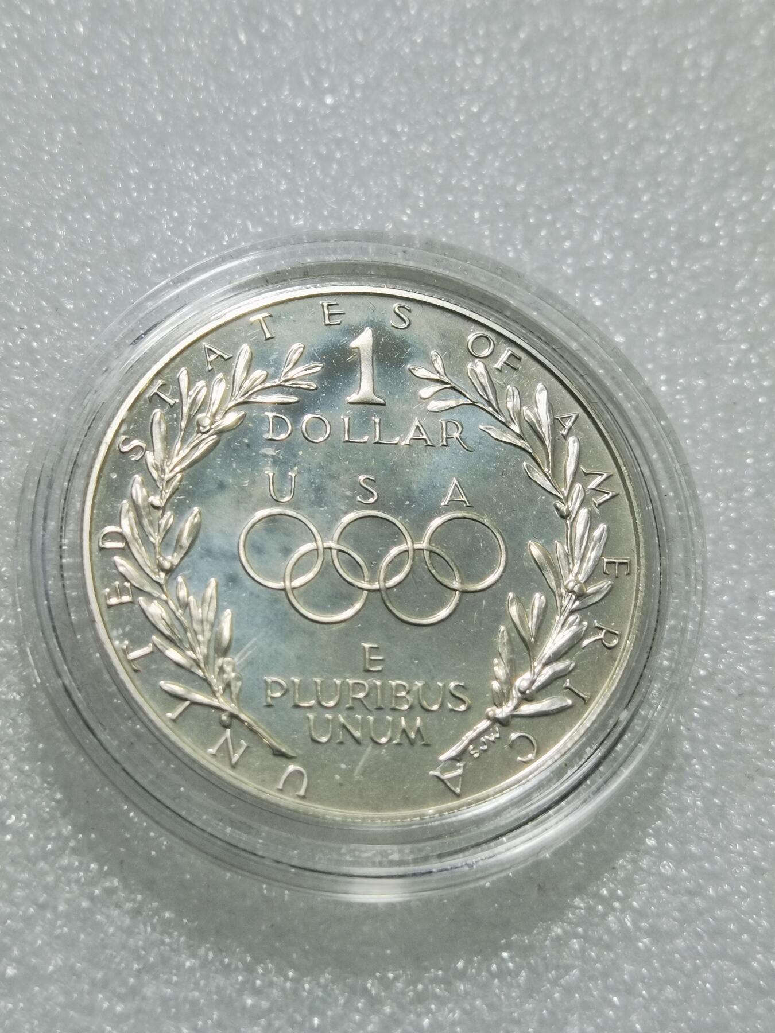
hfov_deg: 23.7
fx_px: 1851
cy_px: 516
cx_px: 388
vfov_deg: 31.2
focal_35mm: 62
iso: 64
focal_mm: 6.67
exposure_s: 1/100
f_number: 1.9
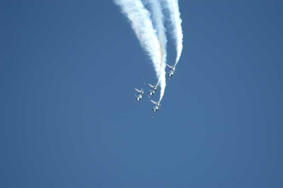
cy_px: 94
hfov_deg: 4.6
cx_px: 142
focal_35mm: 450
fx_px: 3535
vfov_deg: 3.0
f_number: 5.6
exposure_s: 1/1250
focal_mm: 300
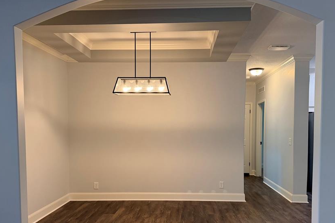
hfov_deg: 60.2
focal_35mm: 31
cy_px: 140
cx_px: 177
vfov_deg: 42.0
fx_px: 288
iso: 250
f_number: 1.78
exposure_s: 1/120
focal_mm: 6.76
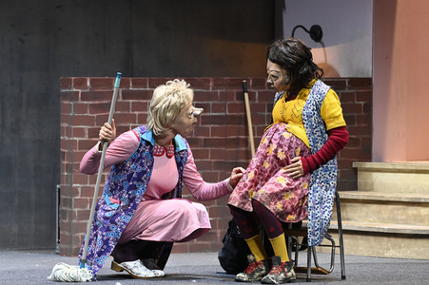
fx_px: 2858
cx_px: 214
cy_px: 142
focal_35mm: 240
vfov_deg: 5.7
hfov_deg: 8.6
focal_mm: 240
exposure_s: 1/200
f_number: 5.6
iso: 6400
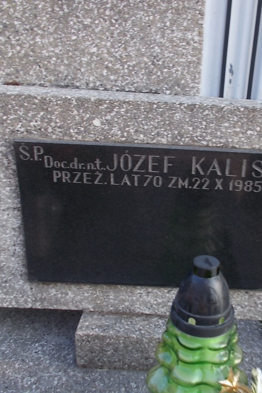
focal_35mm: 37
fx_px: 404
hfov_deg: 35.5
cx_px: 179
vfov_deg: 51.9
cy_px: 194
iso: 80
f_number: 3.2
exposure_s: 1/125
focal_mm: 4.6
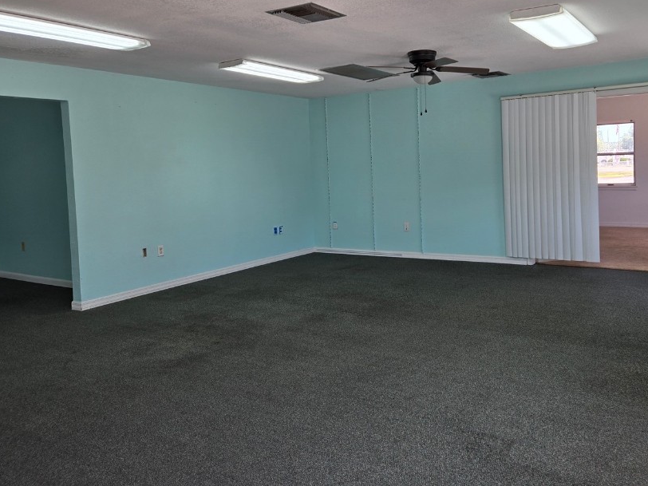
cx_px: 389
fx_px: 543
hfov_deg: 61.1
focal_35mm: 29
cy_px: 193
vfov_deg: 47.9
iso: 25
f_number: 1.8
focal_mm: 5.4
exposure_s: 1/151
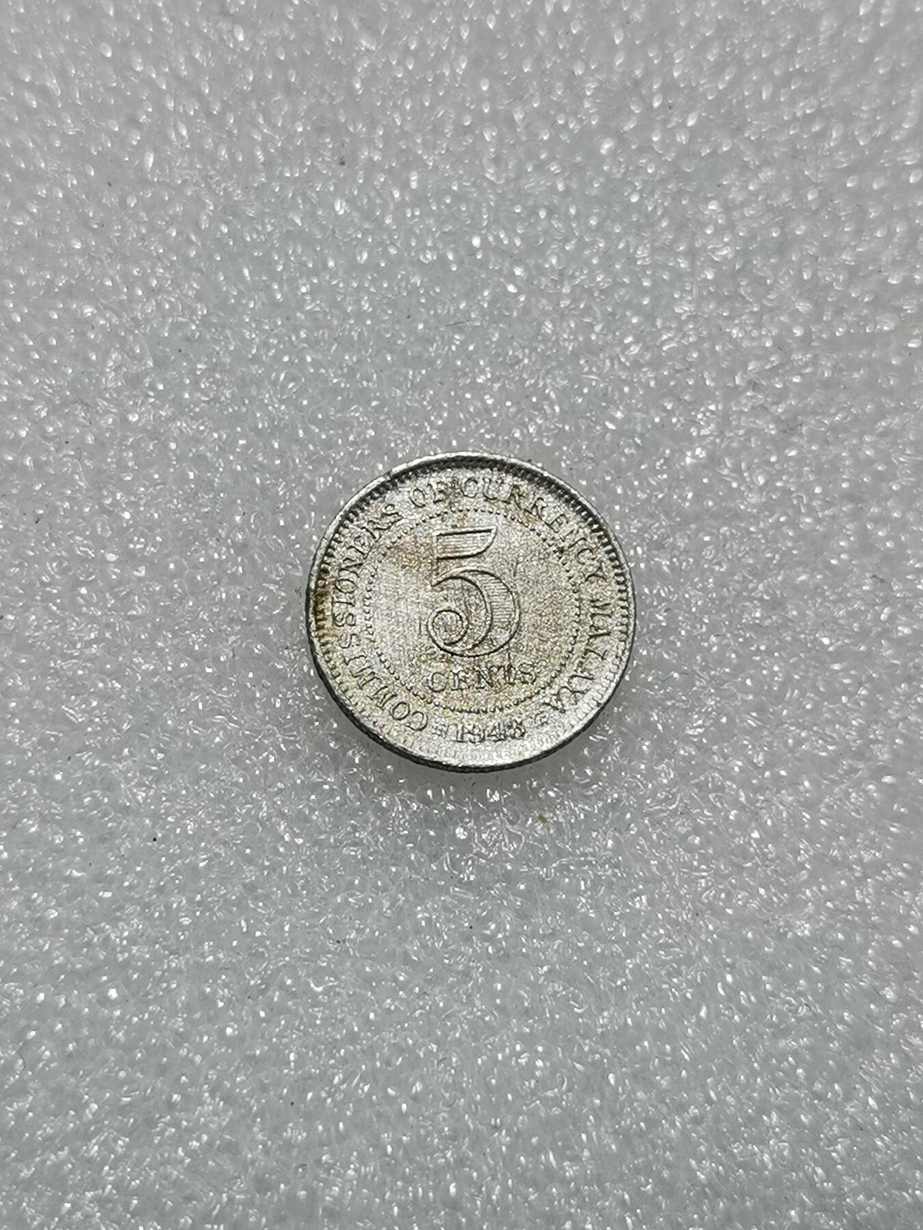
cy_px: 615
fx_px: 2489
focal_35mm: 70
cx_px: 462
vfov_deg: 27.8
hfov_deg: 21.0
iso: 50
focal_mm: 6.67
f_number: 1.9
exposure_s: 1/110
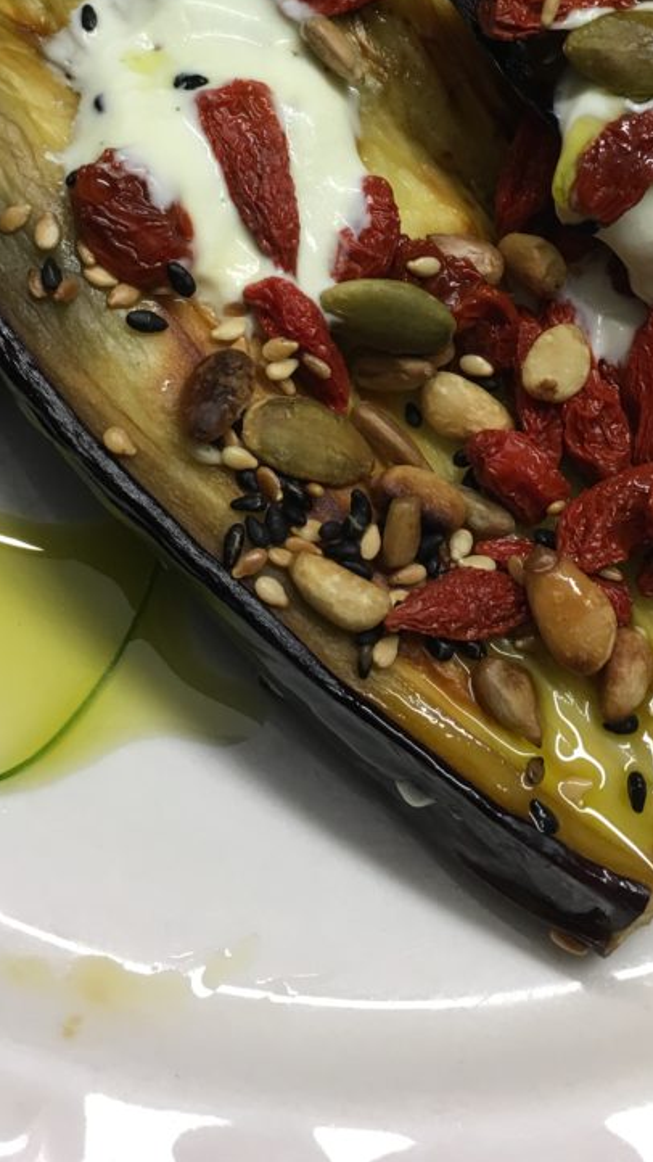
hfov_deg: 21.3
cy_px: 188
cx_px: 463
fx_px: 1724
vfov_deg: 35.7
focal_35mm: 56
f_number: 2.2
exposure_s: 1/33
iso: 32
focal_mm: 4.15
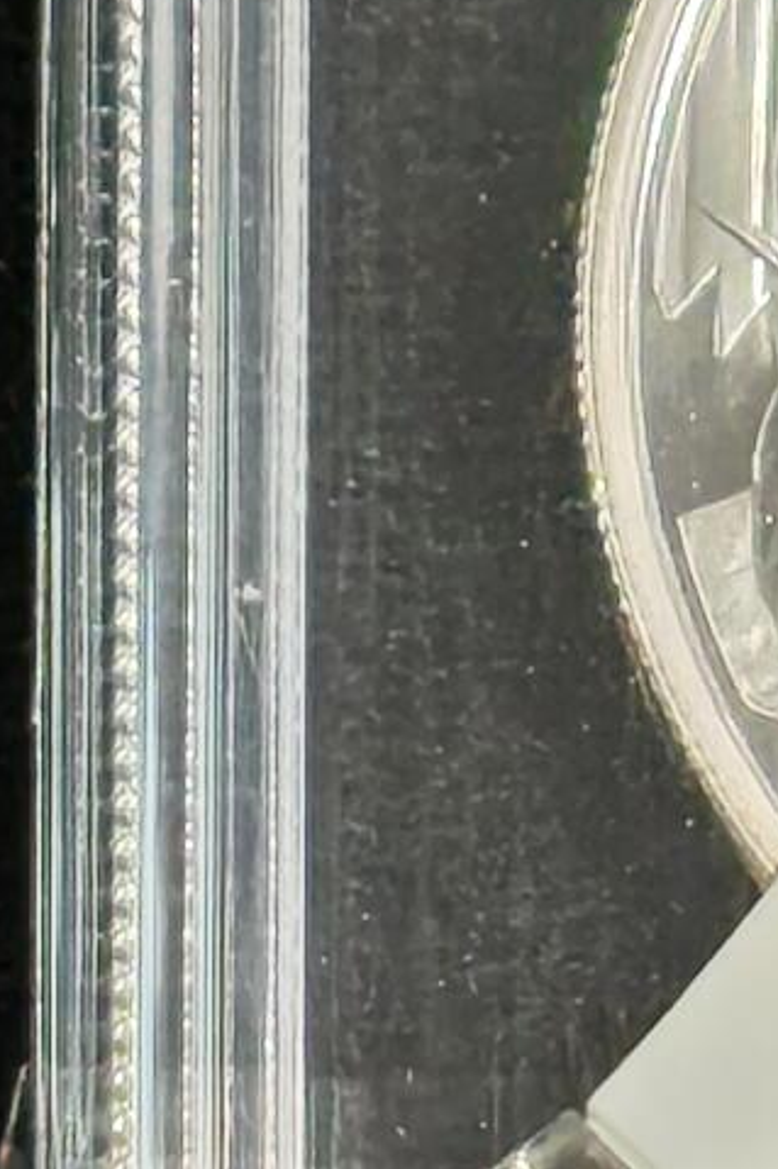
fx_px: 15602
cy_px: -339
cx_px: 1461
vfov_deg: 4.3
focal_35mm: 481
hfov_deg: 2.8
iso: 50
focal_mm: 4.94
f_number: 1.5
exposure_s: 1/603
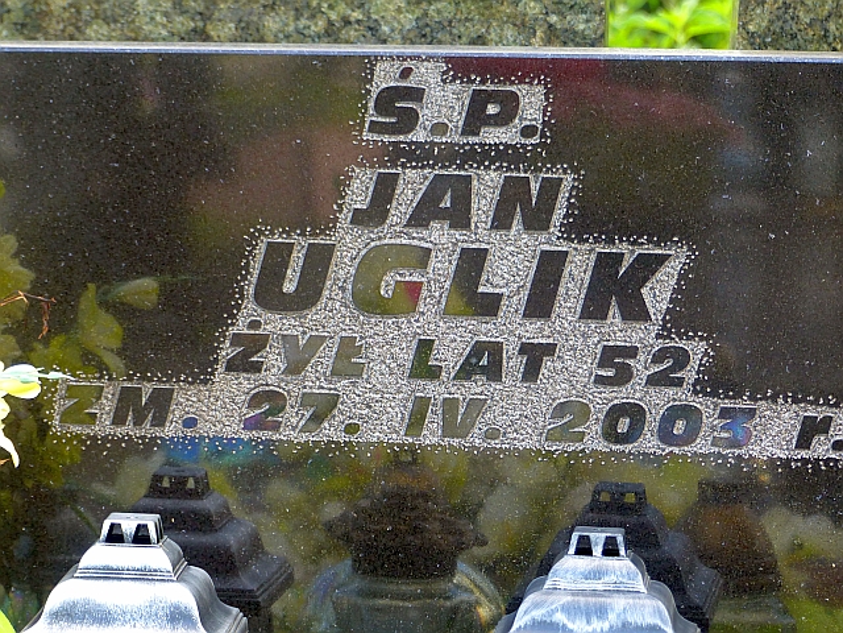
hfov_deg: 9.4
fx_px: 5138
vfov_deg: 7.0
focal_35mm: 211
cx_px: 422
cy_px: 316
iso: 100
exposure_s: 1/80
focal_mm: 37.9
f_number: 2.8
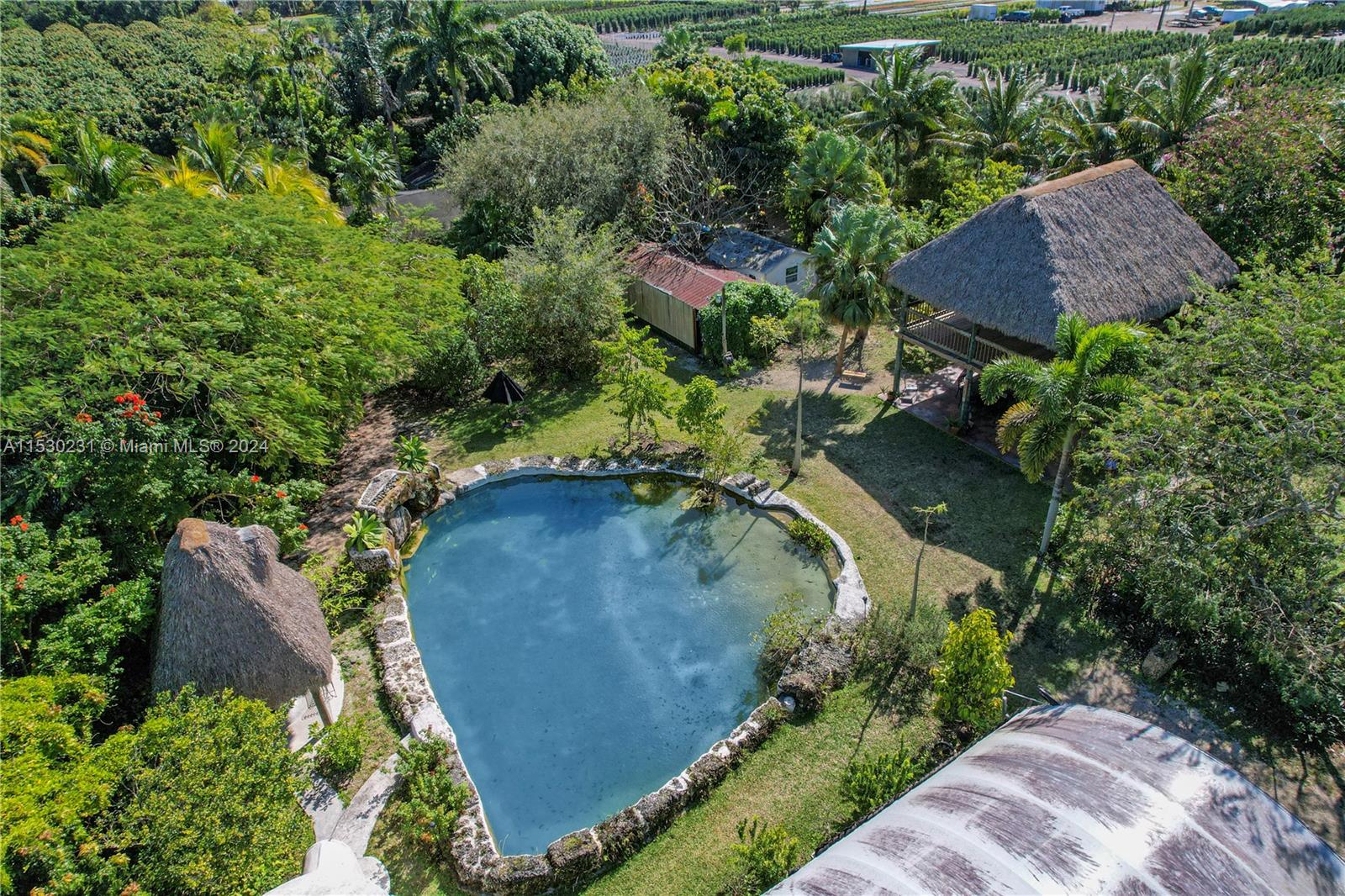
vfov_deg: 57.2
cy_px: 448
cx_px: 672
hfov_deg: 78.6
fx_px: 822
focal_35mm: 22
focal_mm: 8.38
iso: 100
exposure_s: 1/2000
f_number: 2.8
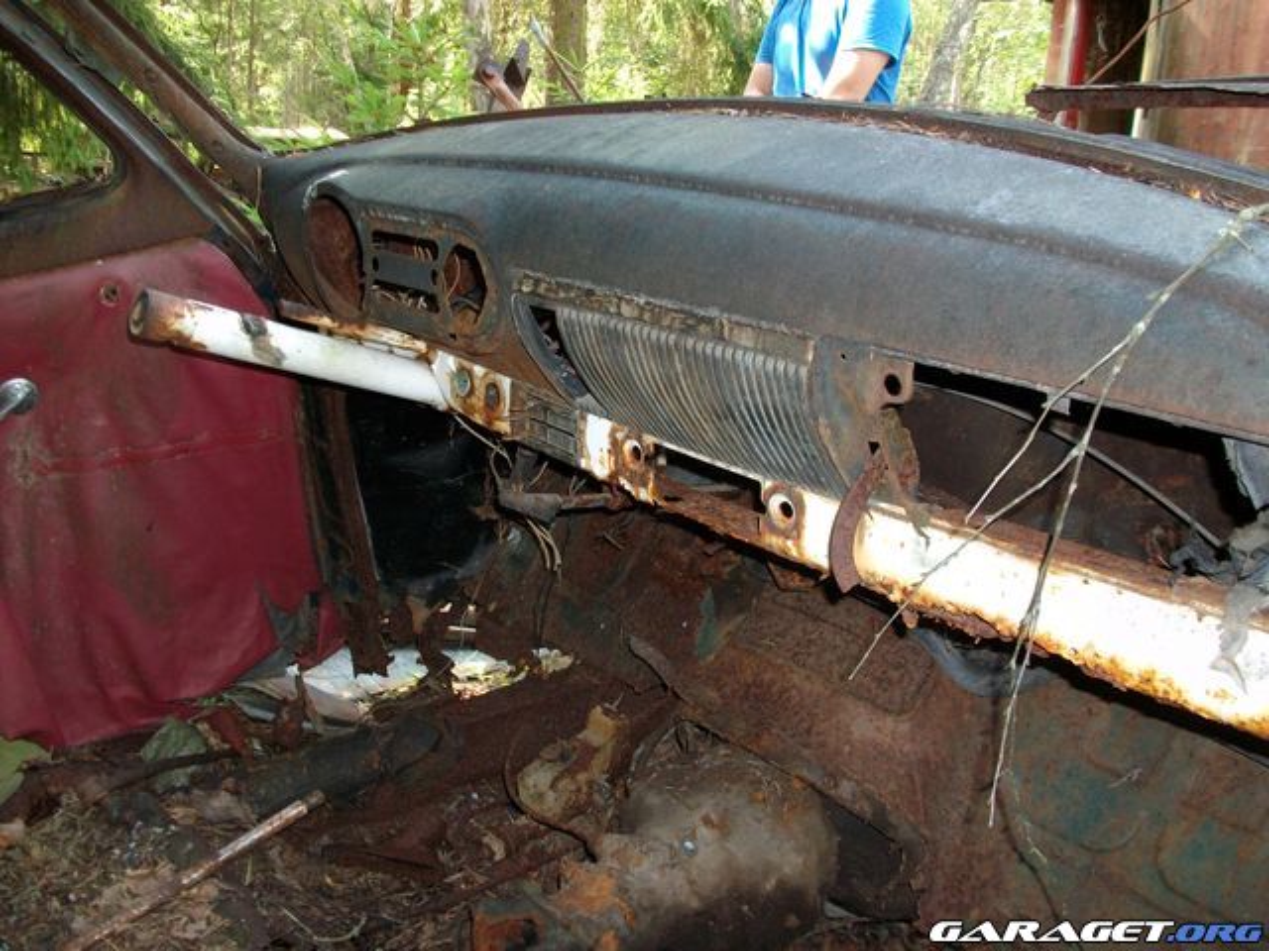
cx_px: 634
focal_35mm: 32
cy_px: 476
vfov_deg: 44.2
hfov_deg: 56.8
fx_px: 1173
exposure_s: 1/40
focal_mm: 5.7
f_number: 2.9
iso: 125
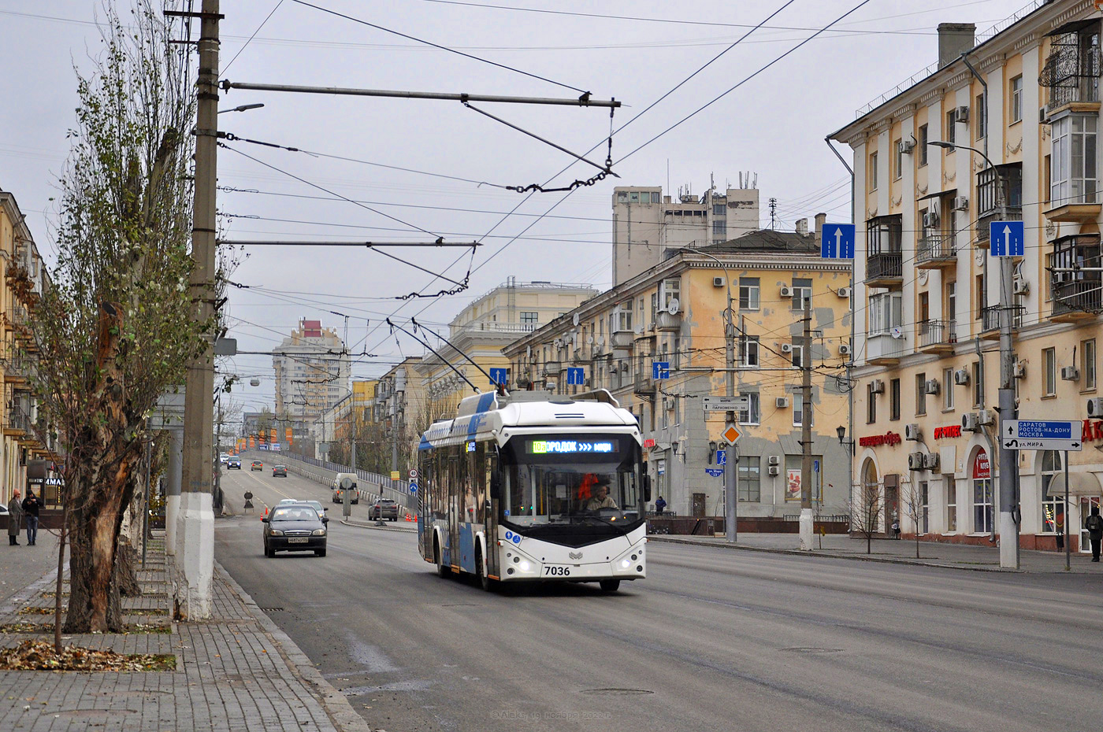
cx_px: 552
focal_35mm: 60
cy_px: 366
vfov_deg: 22.6
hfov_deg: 33.4
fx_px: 1836
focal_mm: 40
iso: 400
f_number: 5
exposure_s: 1/200
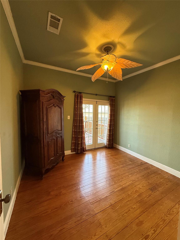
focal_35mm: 14
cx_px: 90
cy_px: 120
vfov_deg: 102.1
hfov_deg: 85.7
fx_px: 97
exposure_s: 1/120
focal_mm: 2.22
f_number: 2.2
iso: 400
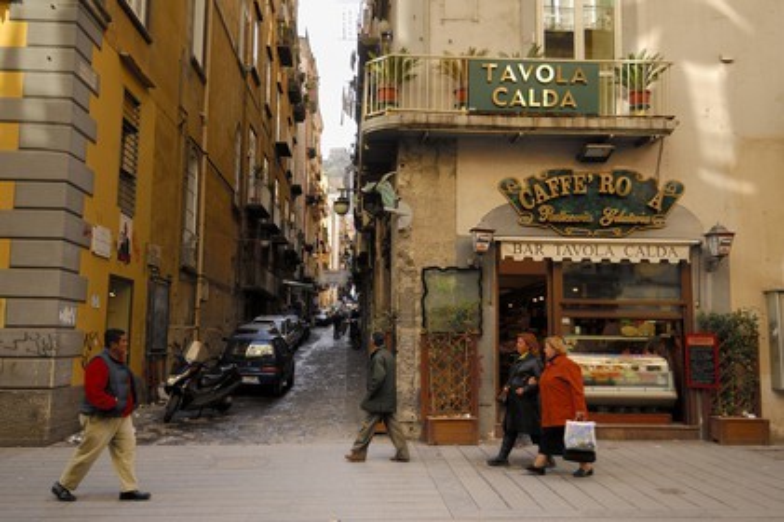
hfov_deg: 62.0
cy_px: 261
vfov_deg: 43.5
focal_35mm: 30
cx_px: 392
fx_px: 653
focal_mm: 20
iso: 100
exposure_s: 1/100
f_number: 5
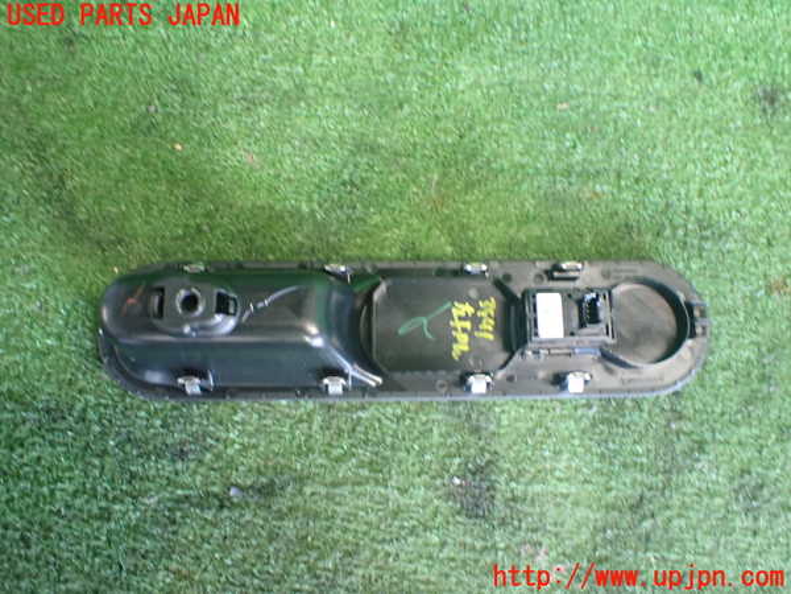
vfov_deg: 46.8
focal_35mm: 30
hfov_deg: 60.0
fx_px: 686
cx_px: 396
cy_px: 297
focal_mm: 5.4
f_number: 2.3
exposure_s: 1/50
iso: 800
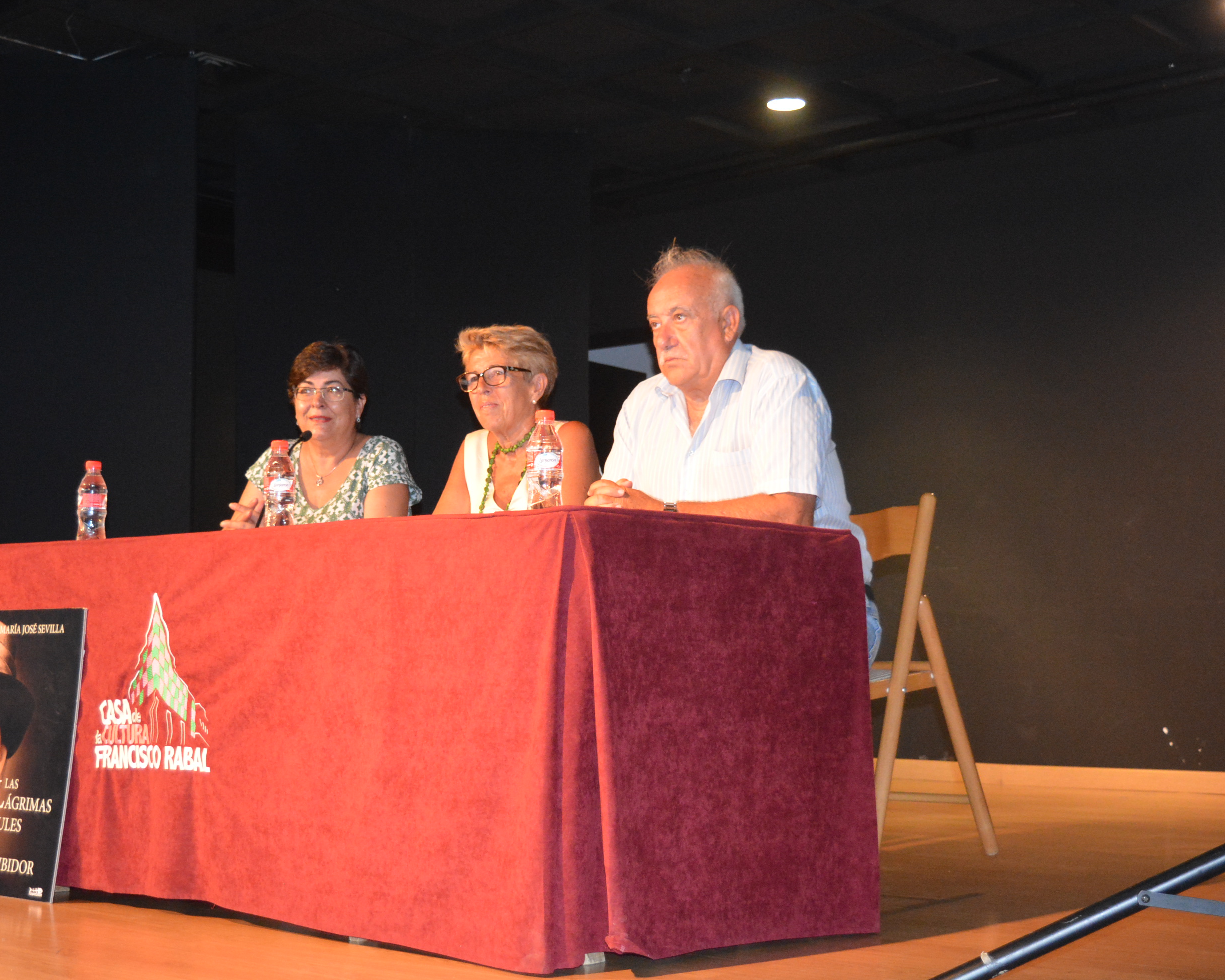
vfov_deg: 27.6
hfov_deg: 34.1
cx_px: 509
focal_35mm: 55
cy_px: 484
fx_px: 1994
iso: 3200
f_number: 4.5
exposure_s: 1/60
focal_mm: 32
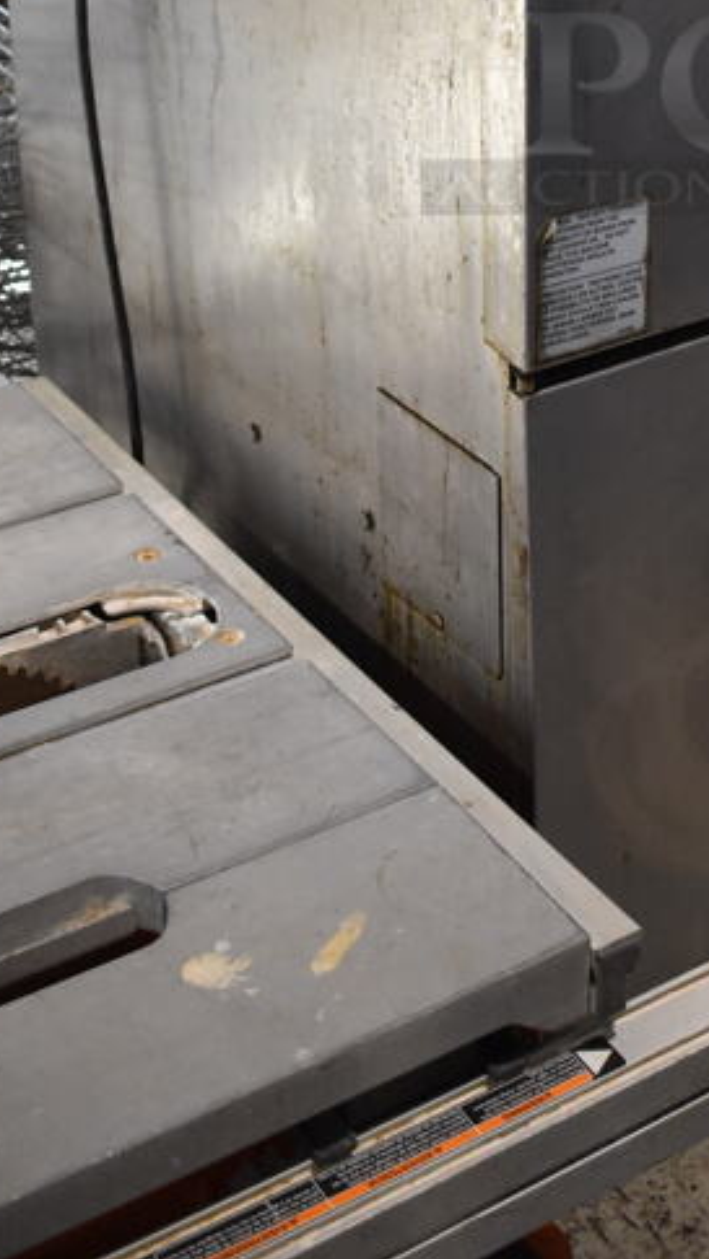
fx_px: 2372
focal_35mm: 71
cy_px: 79
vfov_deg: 28.4
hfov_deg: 16.6
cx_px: 712
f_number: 3.8
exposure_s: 1/125
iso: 1600
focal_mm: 24
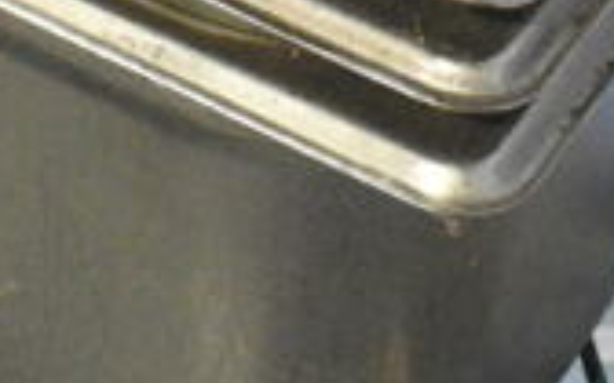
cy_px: -520
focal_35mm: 150
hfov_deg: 13.6
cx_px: -99
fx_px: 2510
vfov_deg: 8.1
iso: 6400
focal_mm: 18
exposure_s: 1/250
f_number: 8
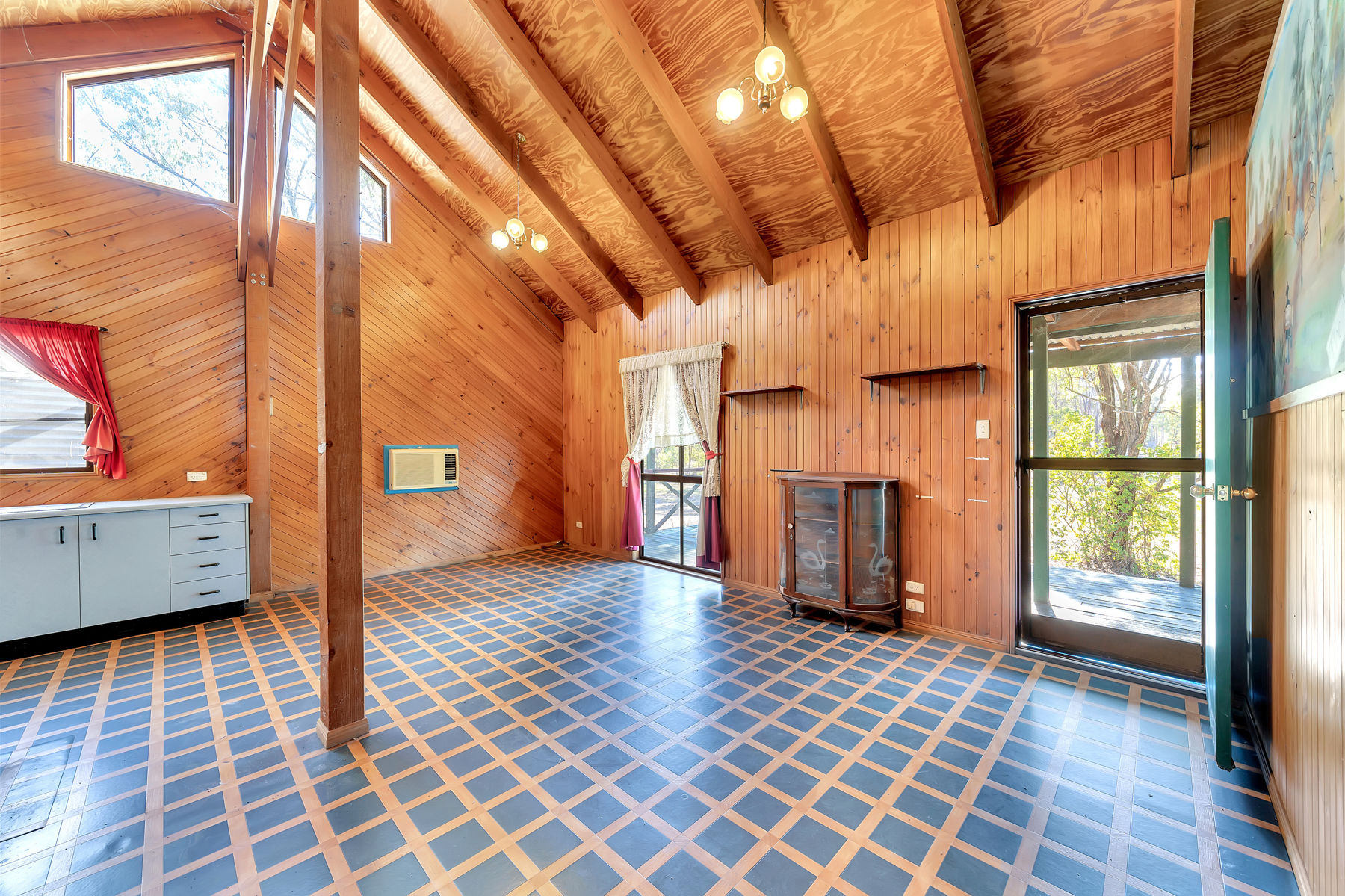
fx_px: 486
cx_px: 672
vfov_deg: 85.4
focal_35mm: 13
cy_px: 448
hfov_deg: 108.3
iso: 100
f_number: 8
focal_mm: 13
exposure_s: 1.6
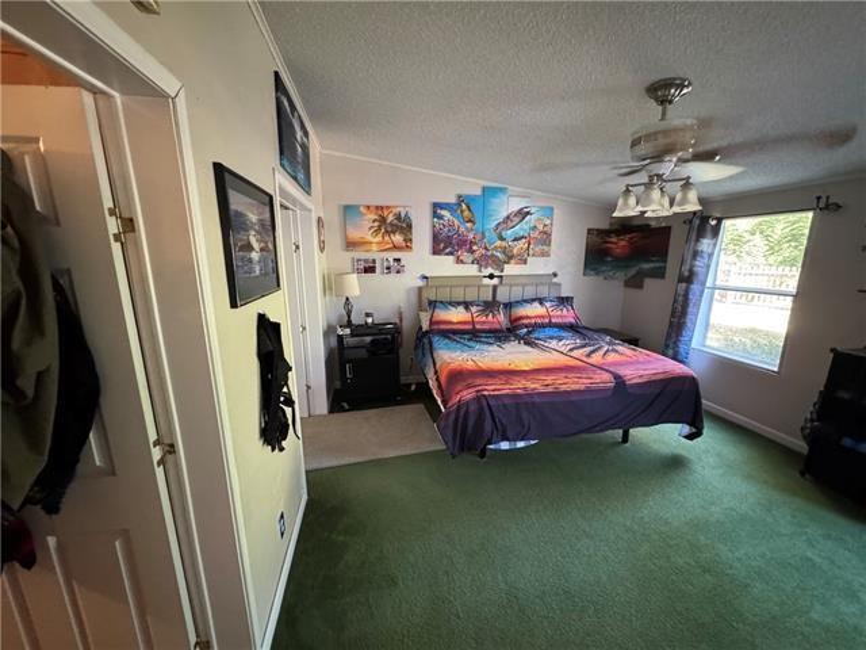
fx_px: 350
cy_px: 325
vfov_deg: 85.7
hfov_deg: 102.1
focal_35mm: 14
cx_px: 433
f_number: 2.2
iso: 1250
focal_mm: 2.22
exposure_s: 1/40
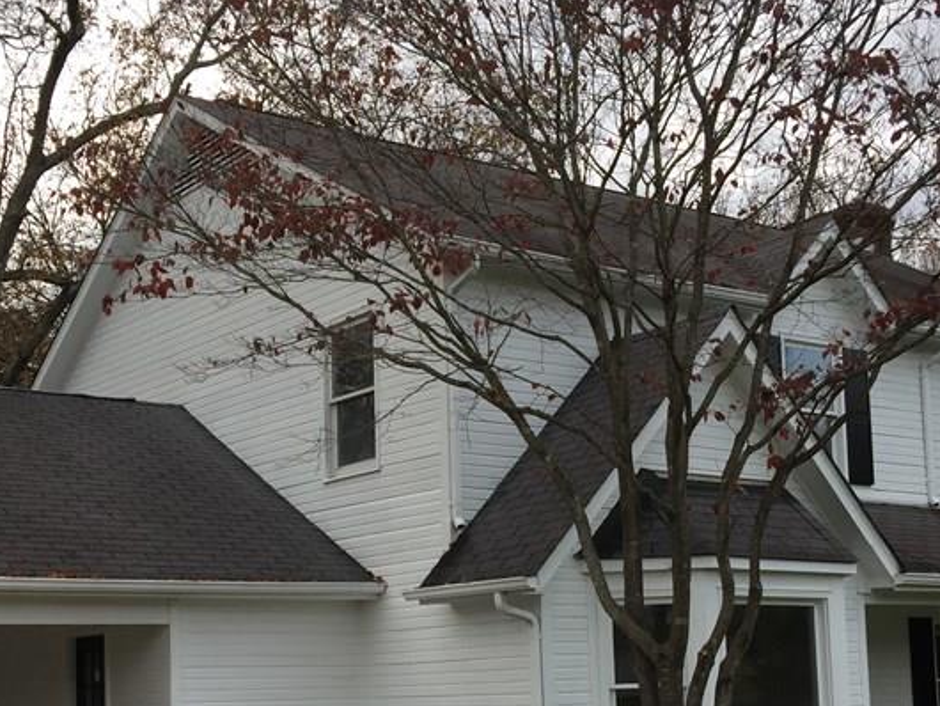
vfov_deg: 25.6
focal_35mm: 56
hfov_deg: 34.3
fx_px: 1521
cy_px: 582
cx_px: 417
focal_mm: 4.15
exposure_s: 1/408
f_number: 2.2
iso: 32
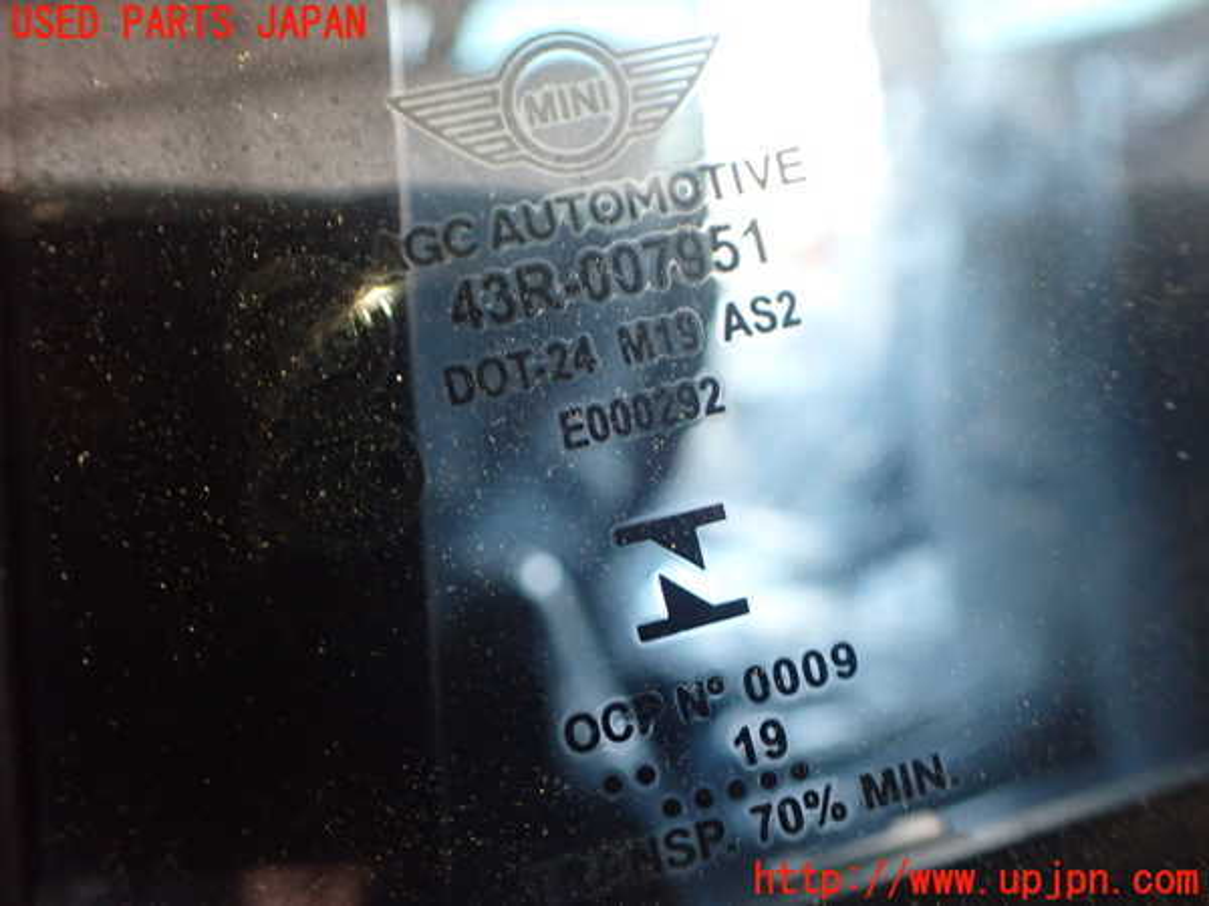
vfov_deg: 46.8
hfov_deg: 60.0
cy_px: 453
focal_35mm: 30
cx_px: 604
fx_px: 1048
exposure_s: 1/50
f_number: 2.3
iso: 800
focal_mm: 5.4
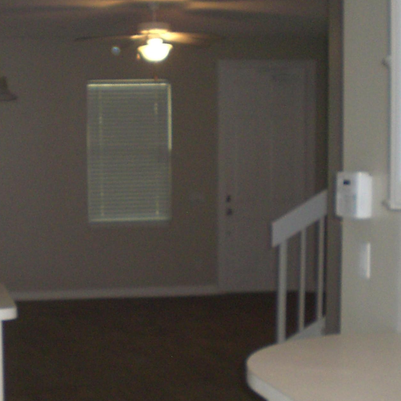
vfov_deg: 21.4
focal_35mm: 80
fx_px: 1048
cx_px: 81
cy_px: 324
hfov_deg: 21.4
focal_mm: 6.3
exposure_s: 1/60
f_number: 3.1
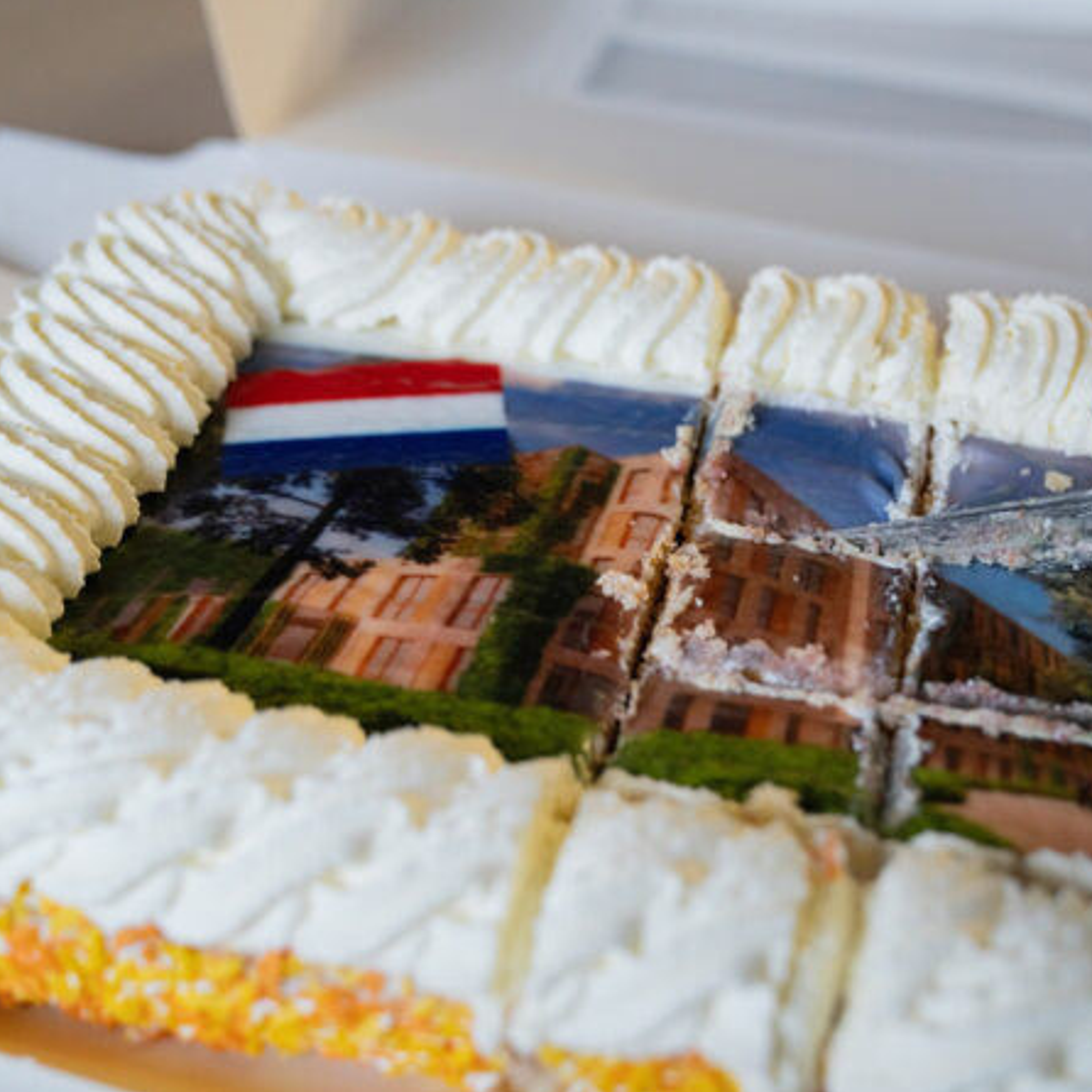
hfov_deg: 32.2
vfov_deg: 32.2
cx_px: 605
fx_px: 1892
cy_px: 544
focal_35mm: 53
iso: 2000
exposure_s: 1/80
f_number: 2.8
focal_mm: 41
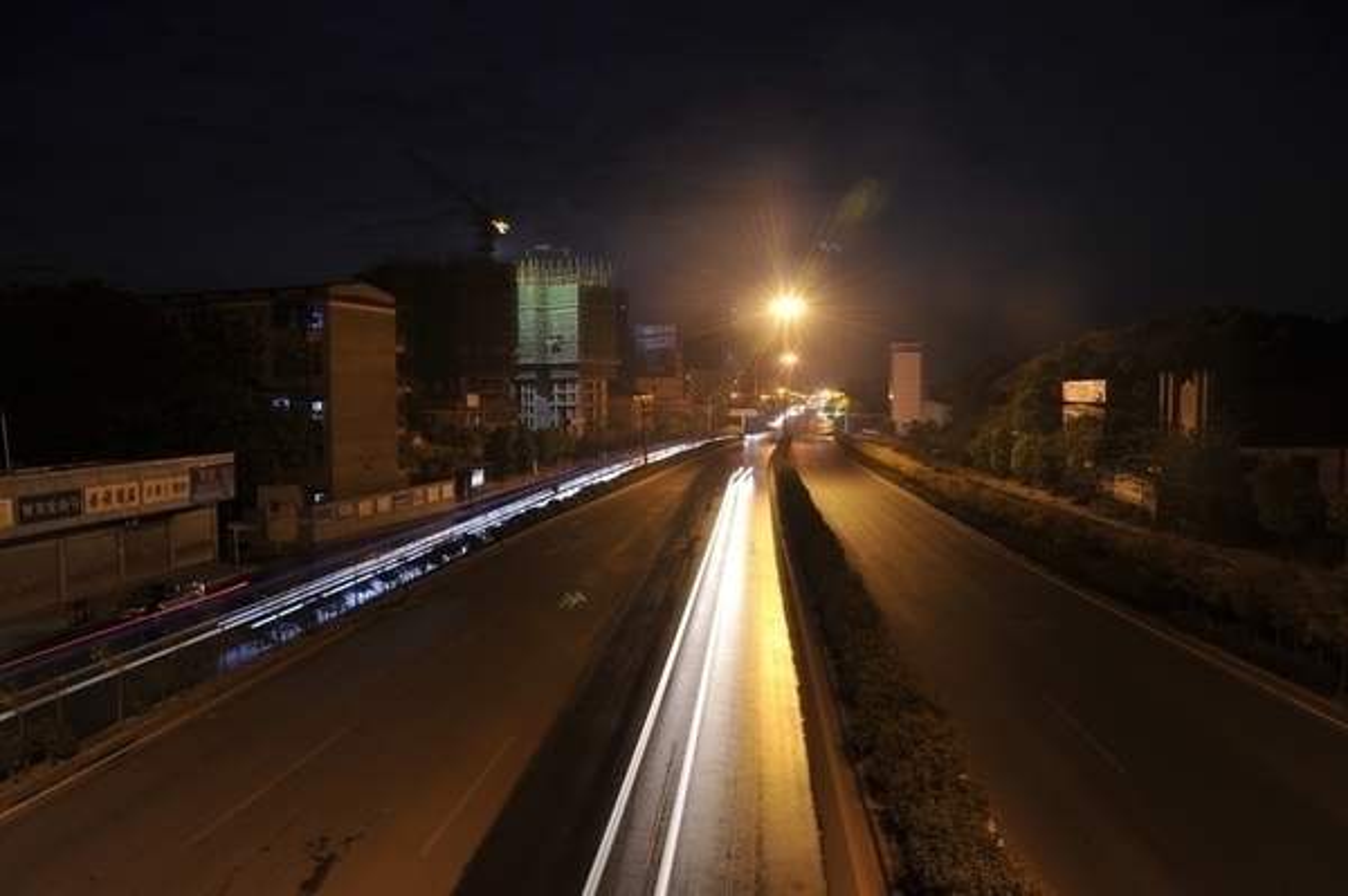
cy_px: 448
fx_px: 898
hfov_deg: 73.8
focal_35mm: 24
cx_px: 674
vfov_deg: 53.1
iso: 200
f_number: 14
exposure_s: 13
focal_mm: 24
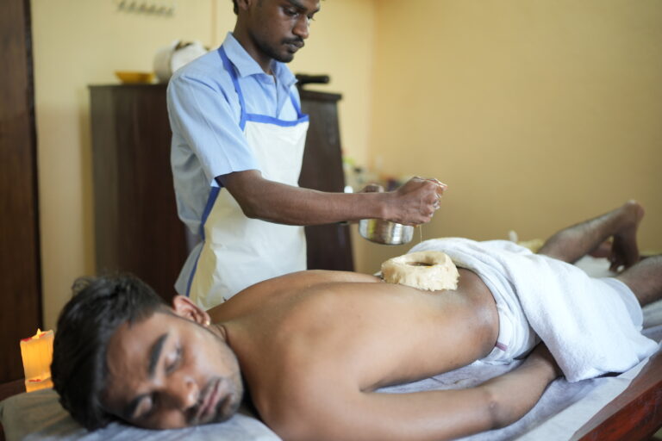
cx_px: 331
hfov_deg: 54.4
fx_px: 644
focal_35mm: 35
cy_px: 220
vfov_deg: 37.9
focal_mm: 35
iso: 500
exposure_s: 1/250
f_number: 1.4
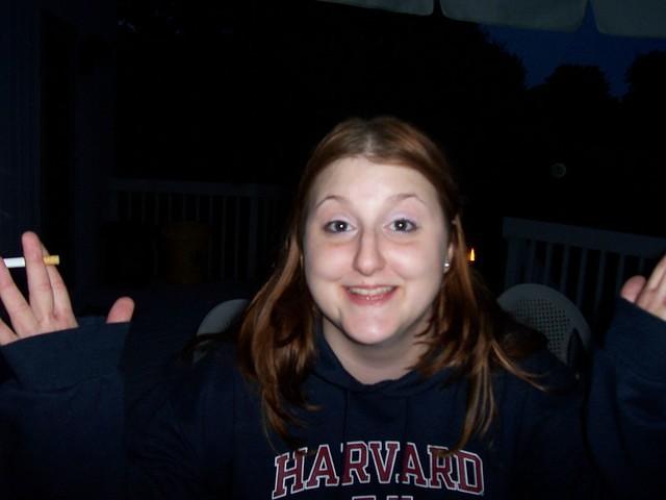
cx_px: 333
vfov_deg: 38.7
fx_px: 712
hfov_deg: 50.1
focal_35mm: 37
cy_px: 250
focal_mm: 5.6
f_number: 2.8
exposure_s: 1/60
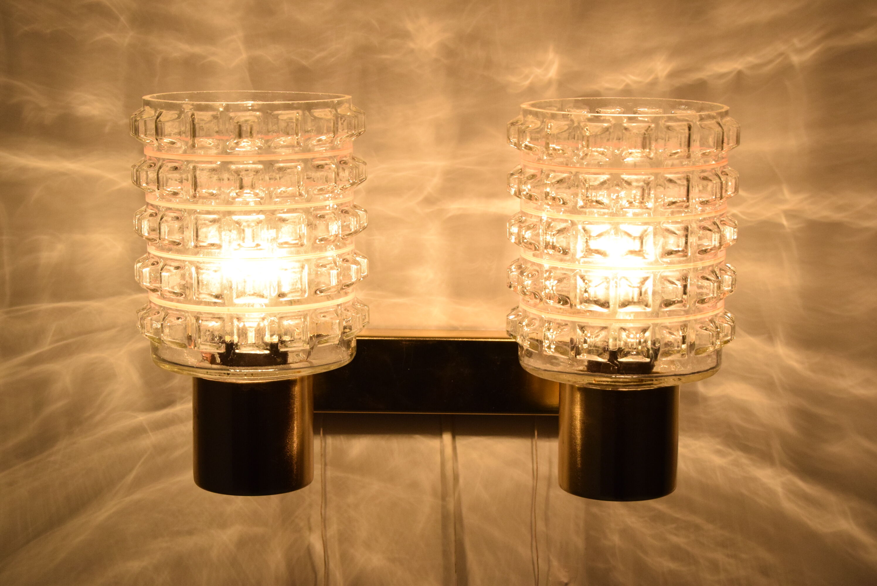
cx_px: 438
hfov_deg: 24.6
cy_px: 293
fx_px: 2011
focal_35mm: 82
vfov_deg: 16.6
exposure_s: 1/400
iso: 1600
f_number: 10
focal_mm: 55
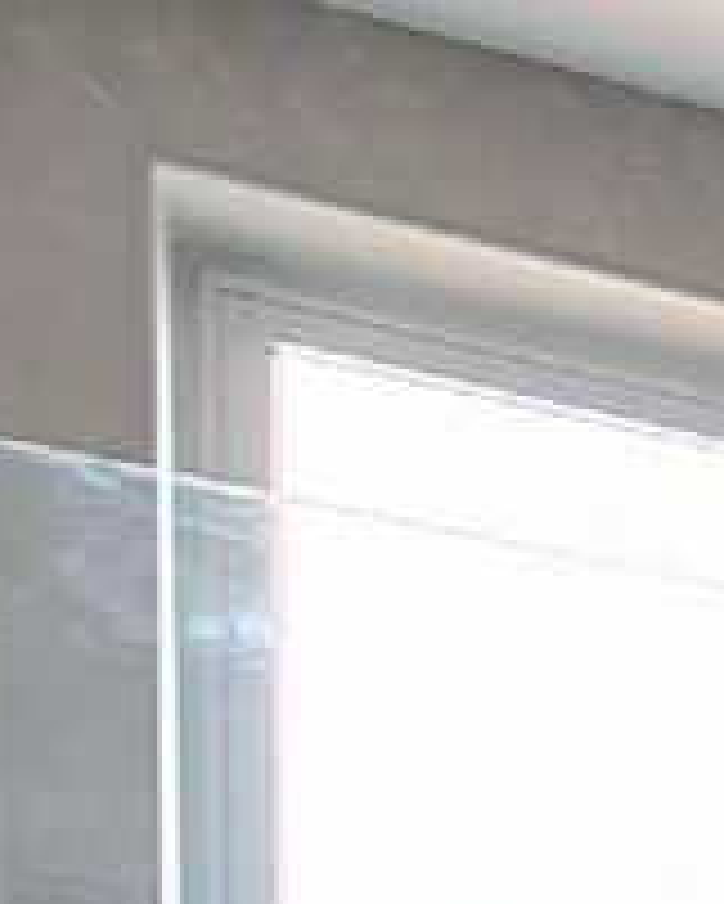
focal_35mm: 121
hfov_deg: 7.1
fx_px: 3238
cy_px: 2087
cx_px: 3251
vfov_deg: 12.7
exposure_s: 1/60
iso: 100
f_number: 2.2
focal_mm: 2.2
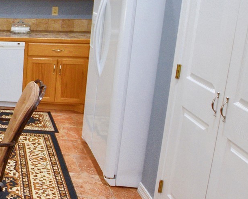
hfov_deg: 29.4
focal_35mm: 47
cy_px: 53
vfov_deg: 31.6
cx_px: -96
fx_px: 345
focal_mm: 10
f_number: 3.5
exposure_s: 1/60
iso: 800
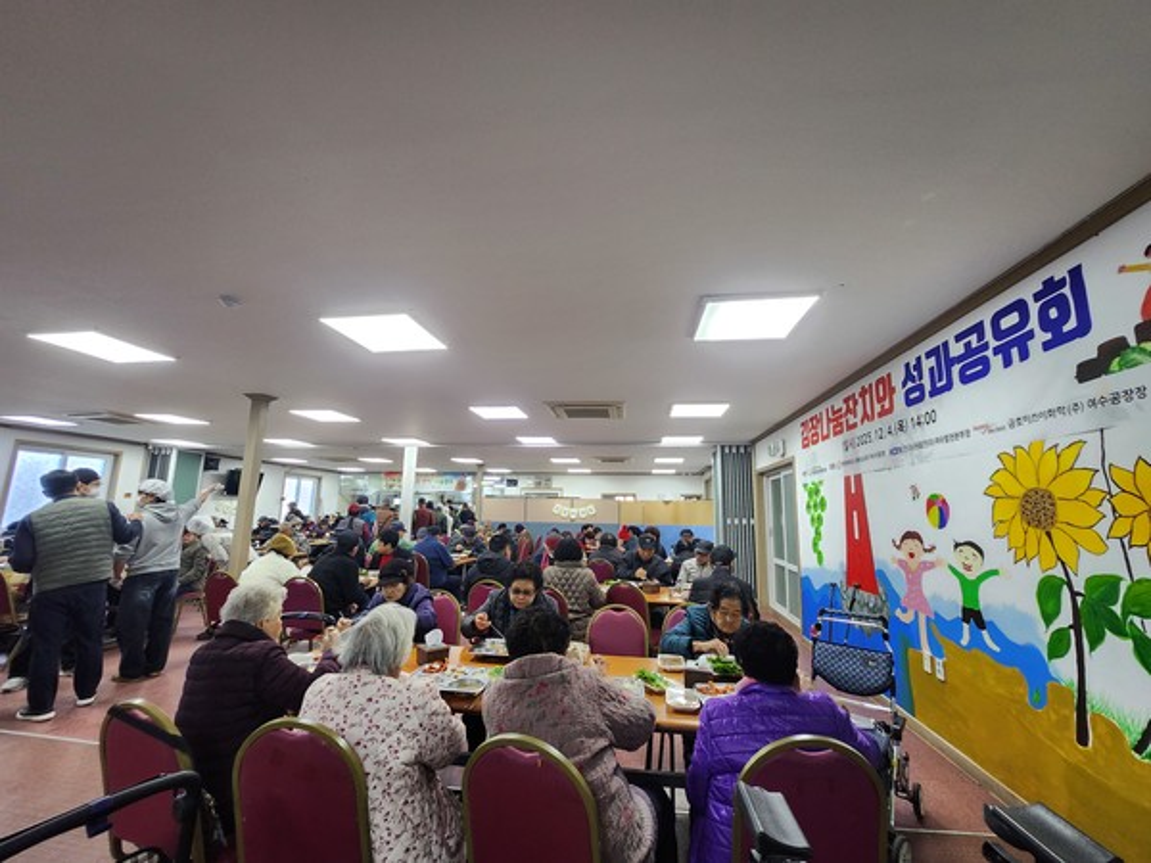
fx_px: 432
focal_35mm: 13
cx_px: 576
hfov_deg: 106.2
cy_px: 432
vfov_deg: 89.9
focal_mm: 1.7
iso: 160
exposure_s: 1/60
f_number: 2.2
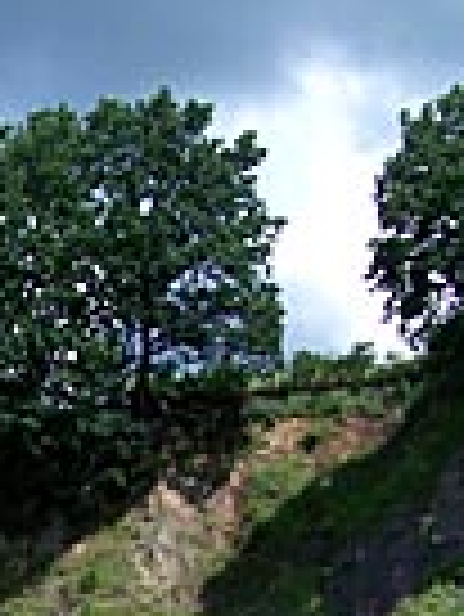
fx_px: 1981
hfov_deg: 12.9
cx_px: -167
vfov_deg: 16.8
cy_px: 778
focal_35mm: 111
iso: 64
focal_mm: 6.3
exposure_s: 1/160
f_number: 8
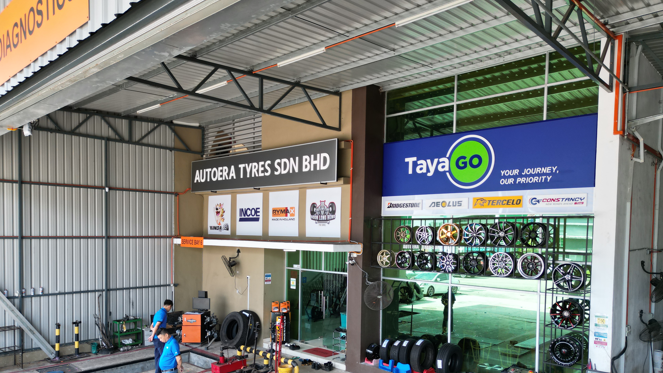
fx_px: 475
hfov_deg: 69.9
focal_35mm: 27
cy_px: 250
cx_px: 332
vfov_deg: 42.3
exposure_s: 1/240
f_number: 1.7
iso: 200
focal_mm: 6.72
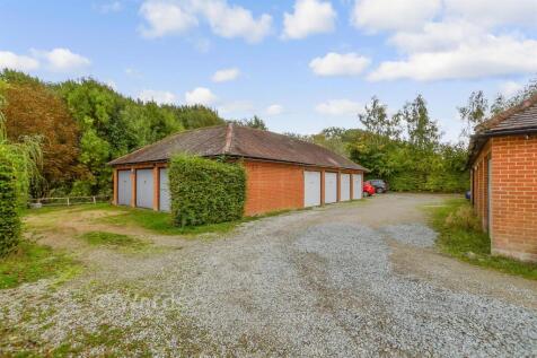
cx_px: 268
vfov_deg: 77.3
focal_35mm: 15
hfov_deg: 100.4
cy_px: 179
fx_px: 224
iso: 320
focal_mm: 10
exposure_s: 1/320
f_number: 8
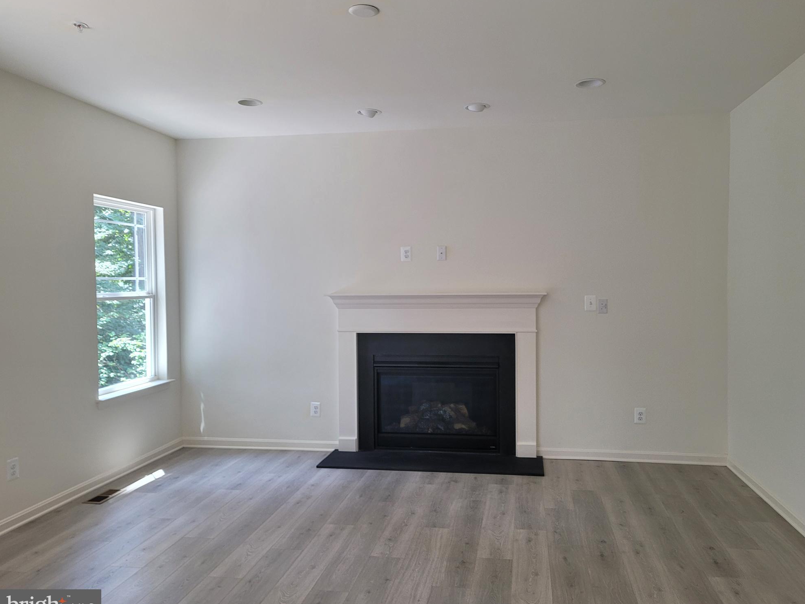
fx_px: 628
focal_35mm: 27
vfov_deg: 51.3
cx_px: 417
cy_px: 309
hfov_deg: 65.3
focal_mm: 5.4
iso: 125
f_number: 1.8
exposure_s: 1/120
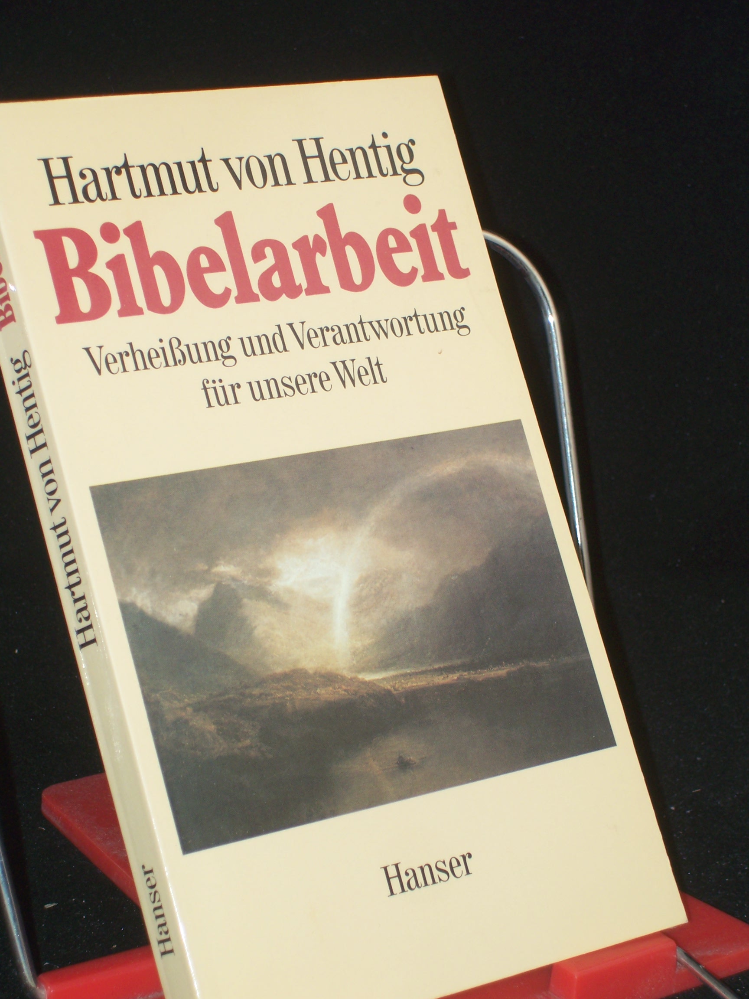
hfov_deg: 14.5
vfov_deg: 19.3
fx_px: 2943
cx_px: 374
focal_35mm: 102
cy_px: 500
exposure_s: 1/100
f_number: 4.6
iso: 80
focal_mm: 16.8
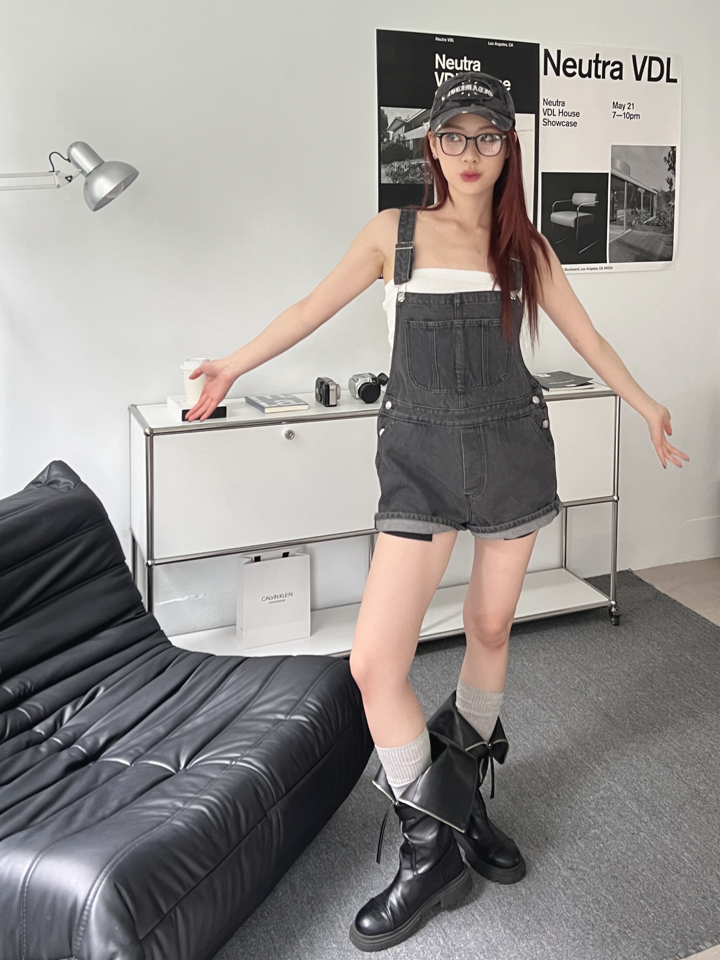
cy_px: 480
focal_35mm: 26
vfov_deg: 67.3
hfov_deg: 53.1
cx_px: 360
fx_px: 721
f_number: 1.5
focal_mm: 5.7
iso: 500
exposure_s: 1/60
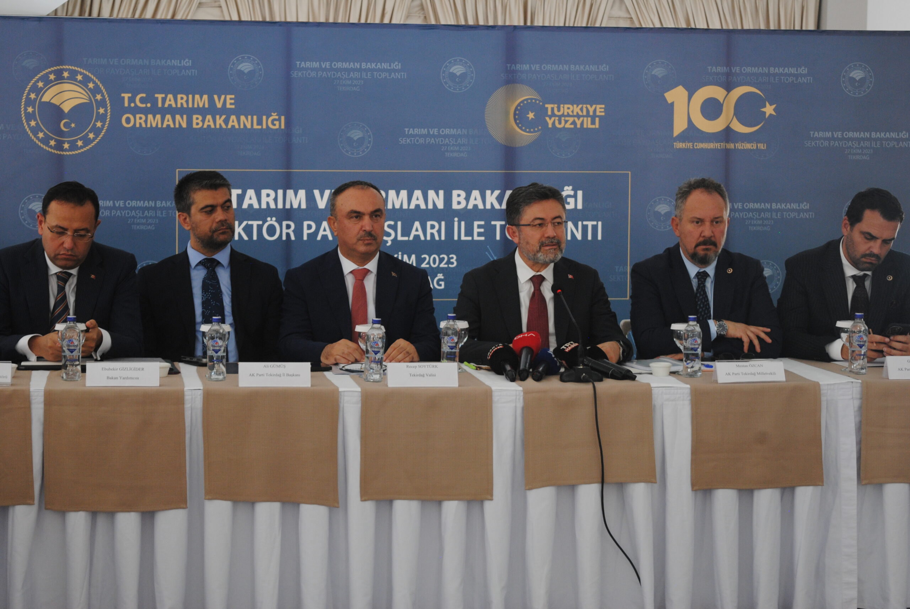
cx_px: 455
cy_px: 304
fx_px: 2088
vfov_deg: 16.6
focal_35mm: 82
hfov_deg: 24.6
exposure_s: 1/30
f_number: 5.6
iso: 400
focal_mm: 55
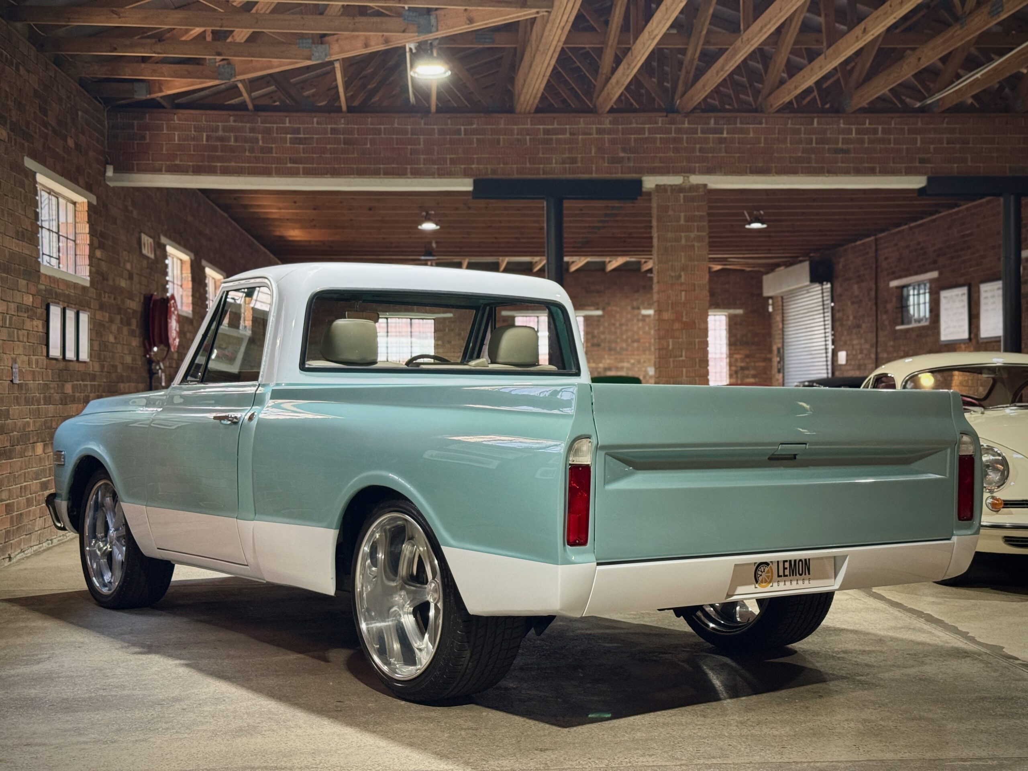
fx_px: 1425
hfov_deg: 39.7
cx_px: 514
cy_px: 386
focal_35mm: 48
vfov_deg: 30.3
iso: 200
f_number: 1.78
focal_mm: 6.76
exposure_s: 1/33
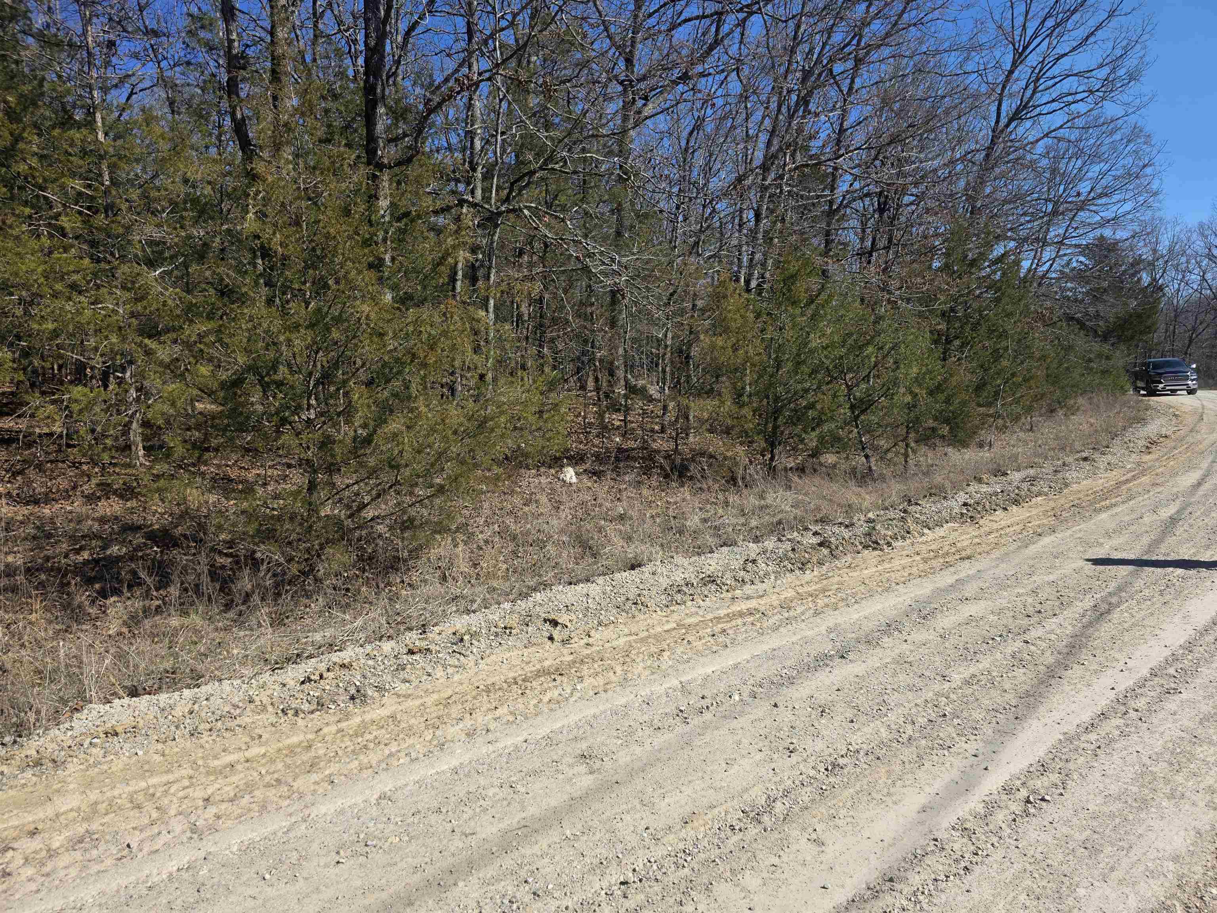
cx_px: 608
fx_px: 809
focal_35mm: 23
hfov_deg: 73.9
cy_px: 456
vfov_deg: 58.9
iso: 80
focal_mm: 6.3
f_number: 1.7
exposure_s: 1/5447
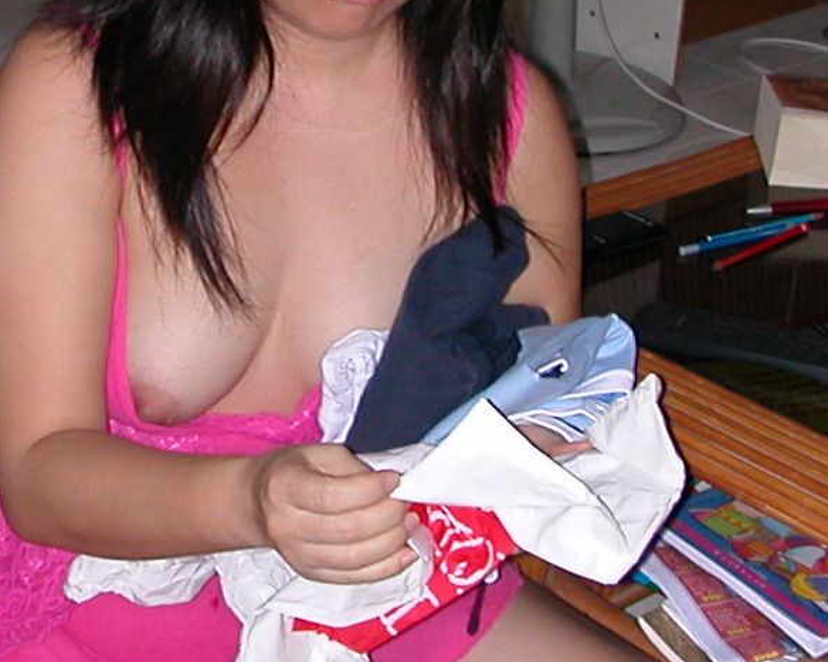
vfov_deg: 15.5
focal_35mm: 99
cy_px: 234
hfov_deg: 19.2
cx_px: 166
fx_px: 2426
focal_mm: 5.6
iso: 105
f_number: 2.7
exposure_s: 1/59.9
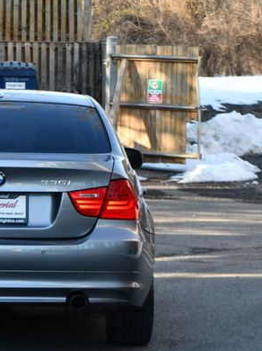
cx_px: -16
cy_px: 180
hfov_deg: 7.6
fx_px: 1960
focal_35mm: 194
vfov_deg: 10.2
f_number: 5.6
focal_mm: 82
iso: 360
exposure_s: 1/250
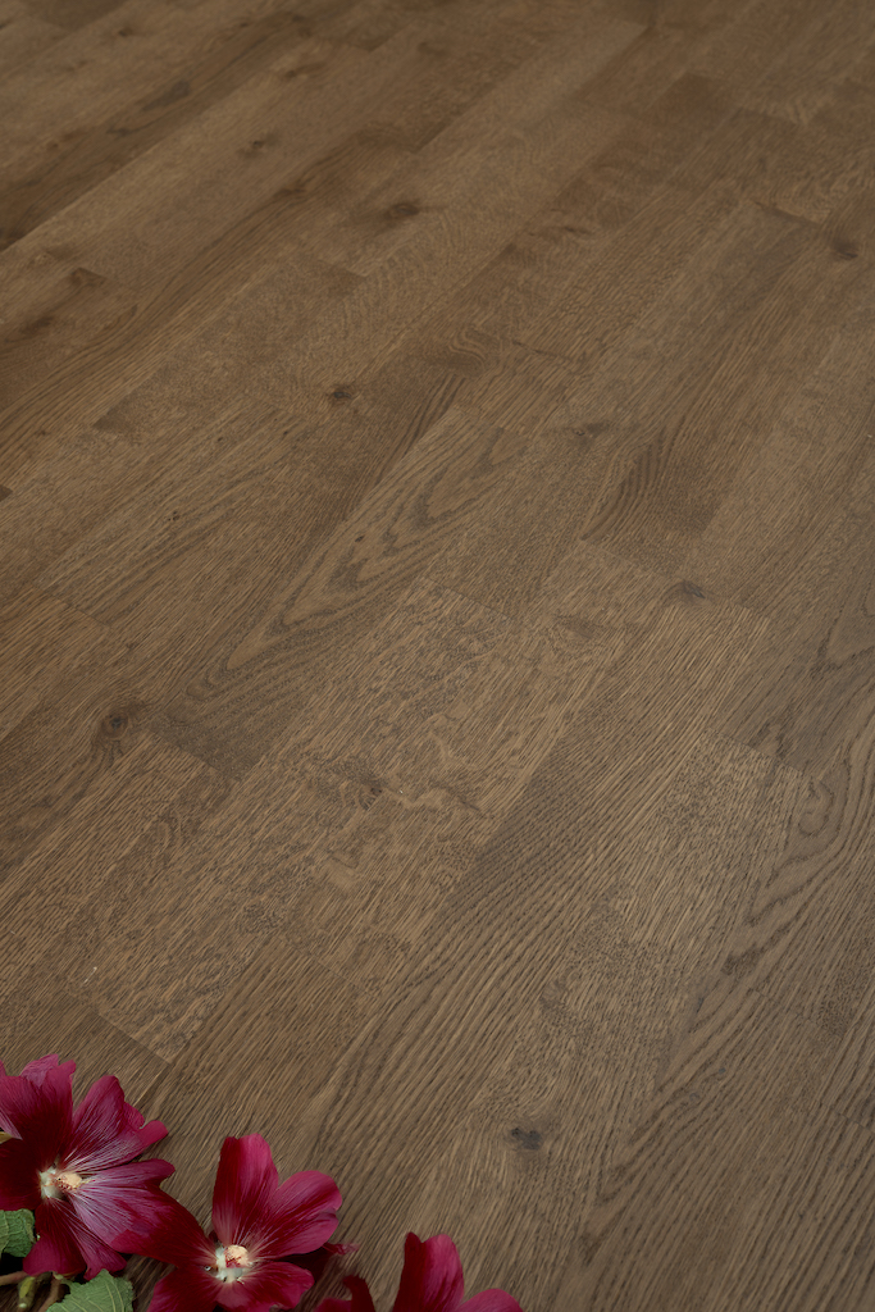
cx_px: 438
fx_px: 1276
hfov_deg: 37.9
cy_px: 656
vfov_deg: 54.4
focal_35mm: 35
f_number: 7.1
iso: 125
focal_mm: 35
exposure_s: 1/125
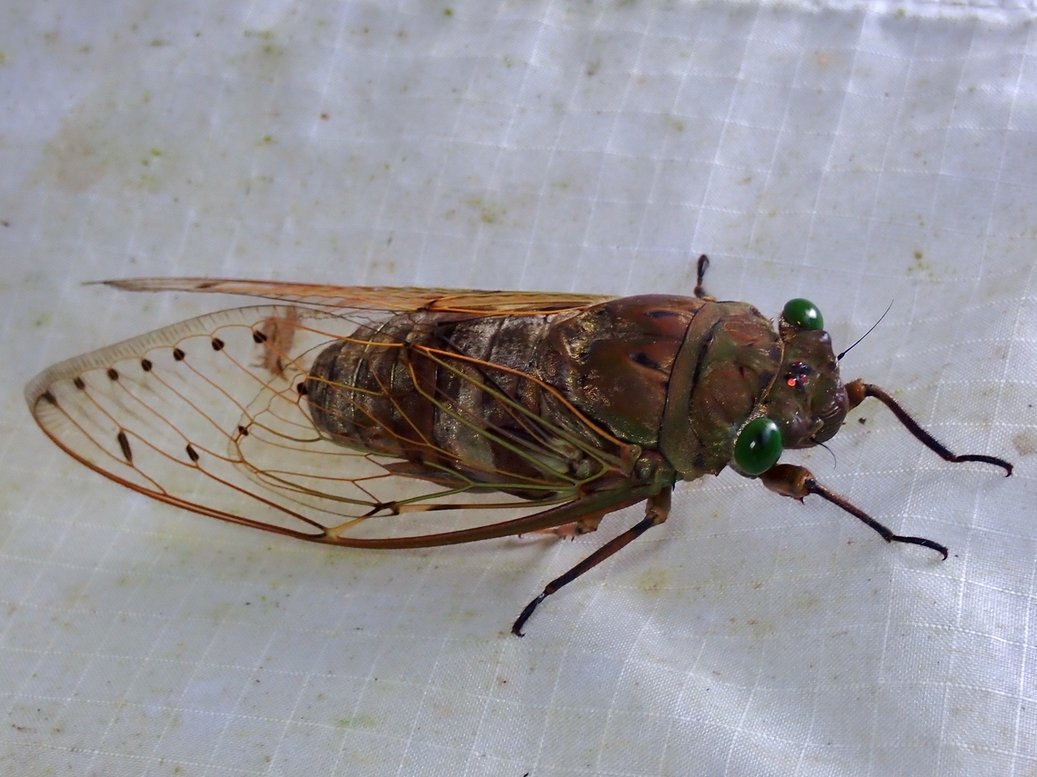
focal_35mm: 58
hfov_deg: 33.2
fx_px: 1738
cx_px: 518
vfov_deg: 25.2
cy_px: 388
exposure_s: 1/250
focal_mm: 10.35
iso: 200
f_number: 5
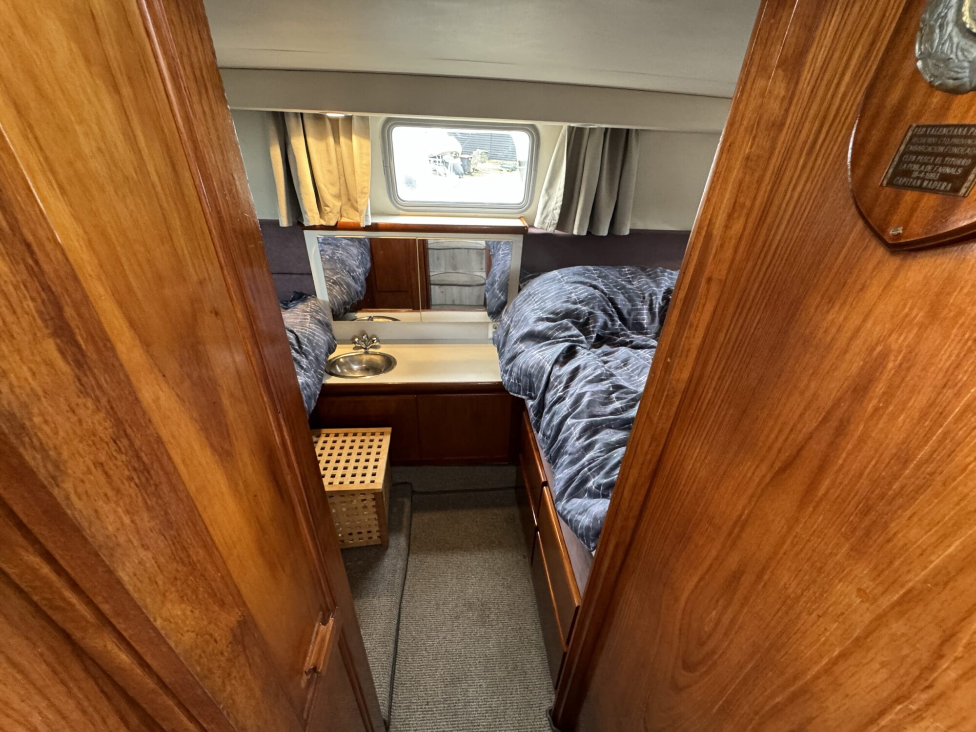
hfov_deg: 102.1
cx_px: 488
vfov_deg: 85.7
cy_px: 366
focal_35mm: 14
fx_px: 395
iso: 640
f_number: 2.2
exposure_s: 1/60
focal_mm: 2.22
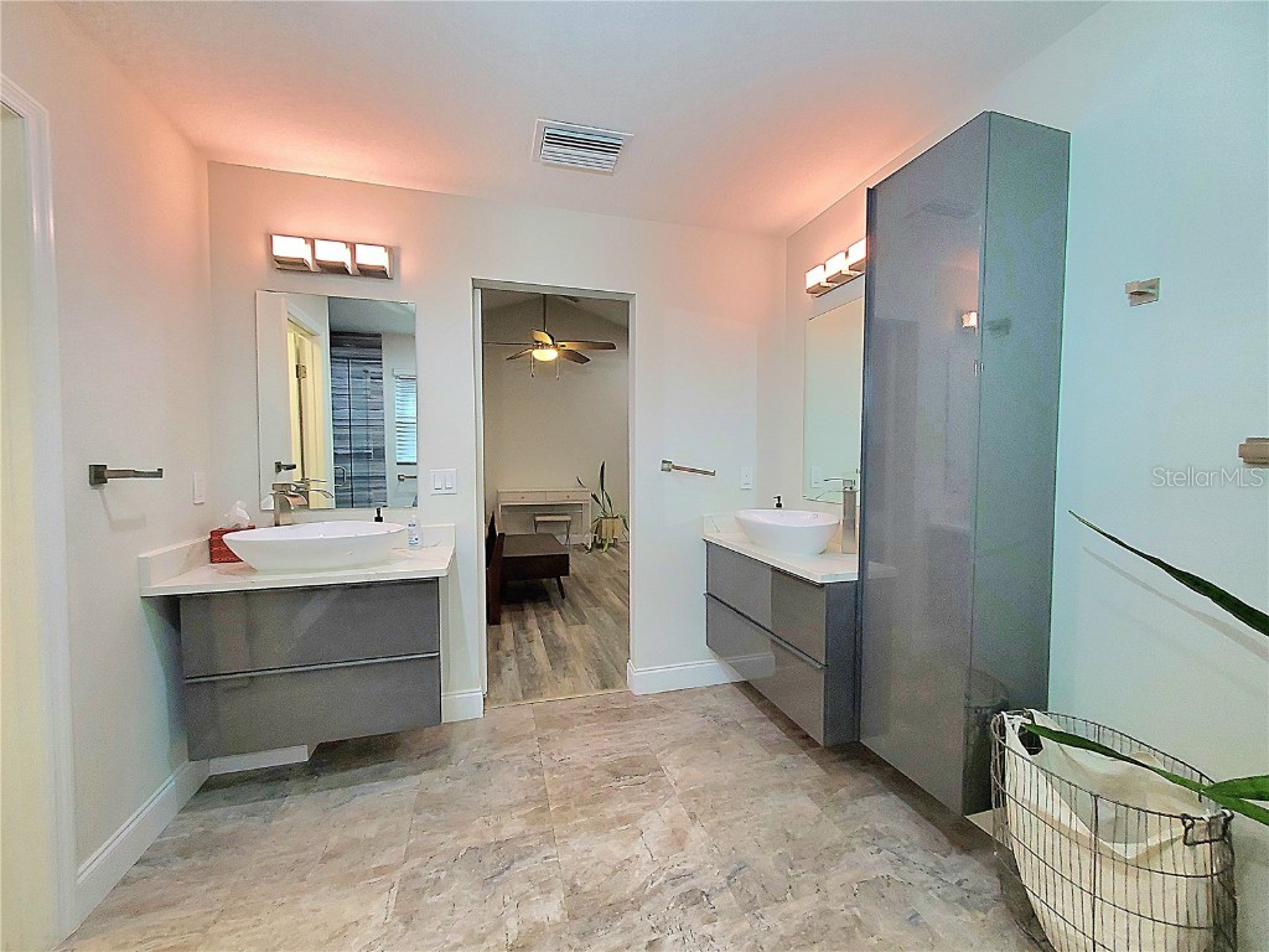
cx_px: 634
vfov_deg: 89.9
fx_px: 477
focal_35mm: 13
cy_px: 476
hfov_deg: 106.2
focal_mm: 1.8
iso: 160
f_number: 2.2
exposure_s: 1/60.2
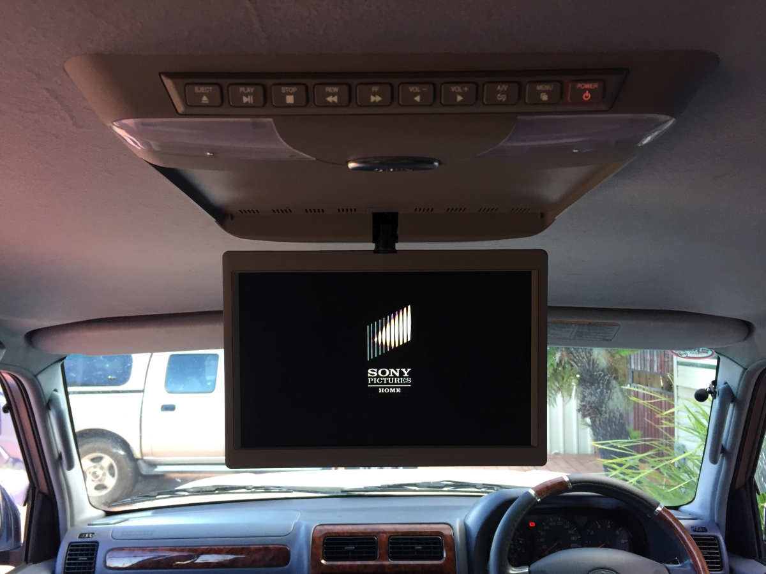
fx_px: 642
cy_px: 287
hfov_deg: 61.7
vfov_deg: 48.2
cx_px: 383
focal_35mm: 29
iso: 40
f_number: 2.2
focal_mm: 4.15
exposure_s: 1/33
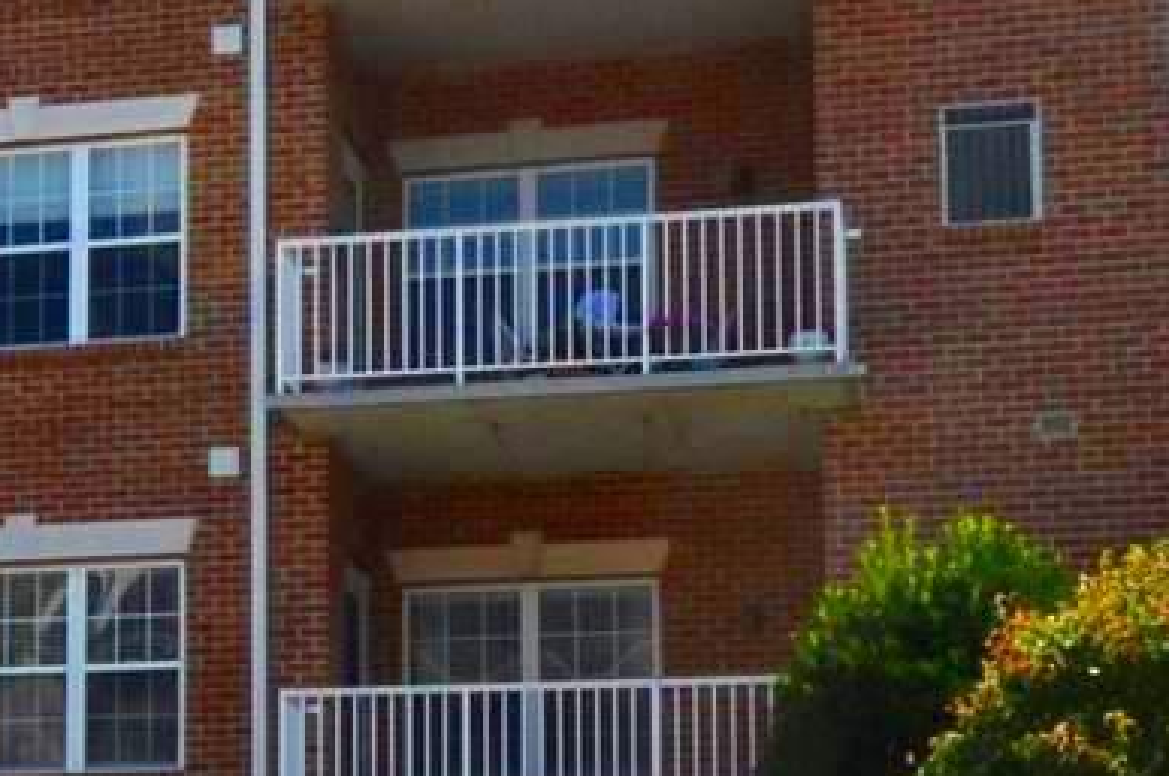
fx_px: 3600
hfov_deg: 17.7
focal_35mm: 111
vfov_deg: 12.3
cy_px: 634
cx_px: -178
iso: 500
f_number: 9
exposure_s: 1/320
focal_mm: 14
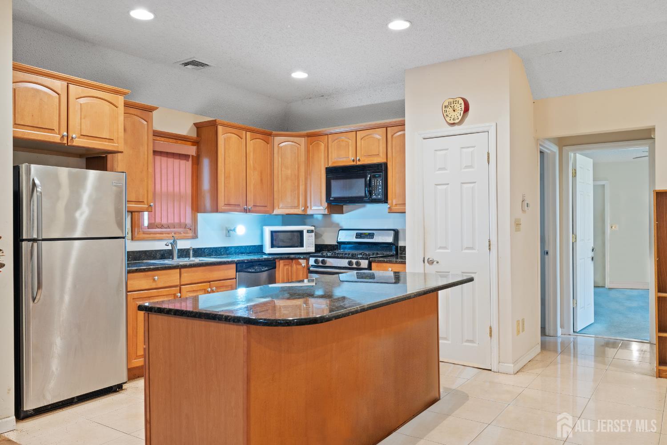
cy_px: 222
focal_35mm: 28
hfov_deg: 65.5
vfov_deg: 46.4
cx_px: 334
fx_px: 519
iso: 250
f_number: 9
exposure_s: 2
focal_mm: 28
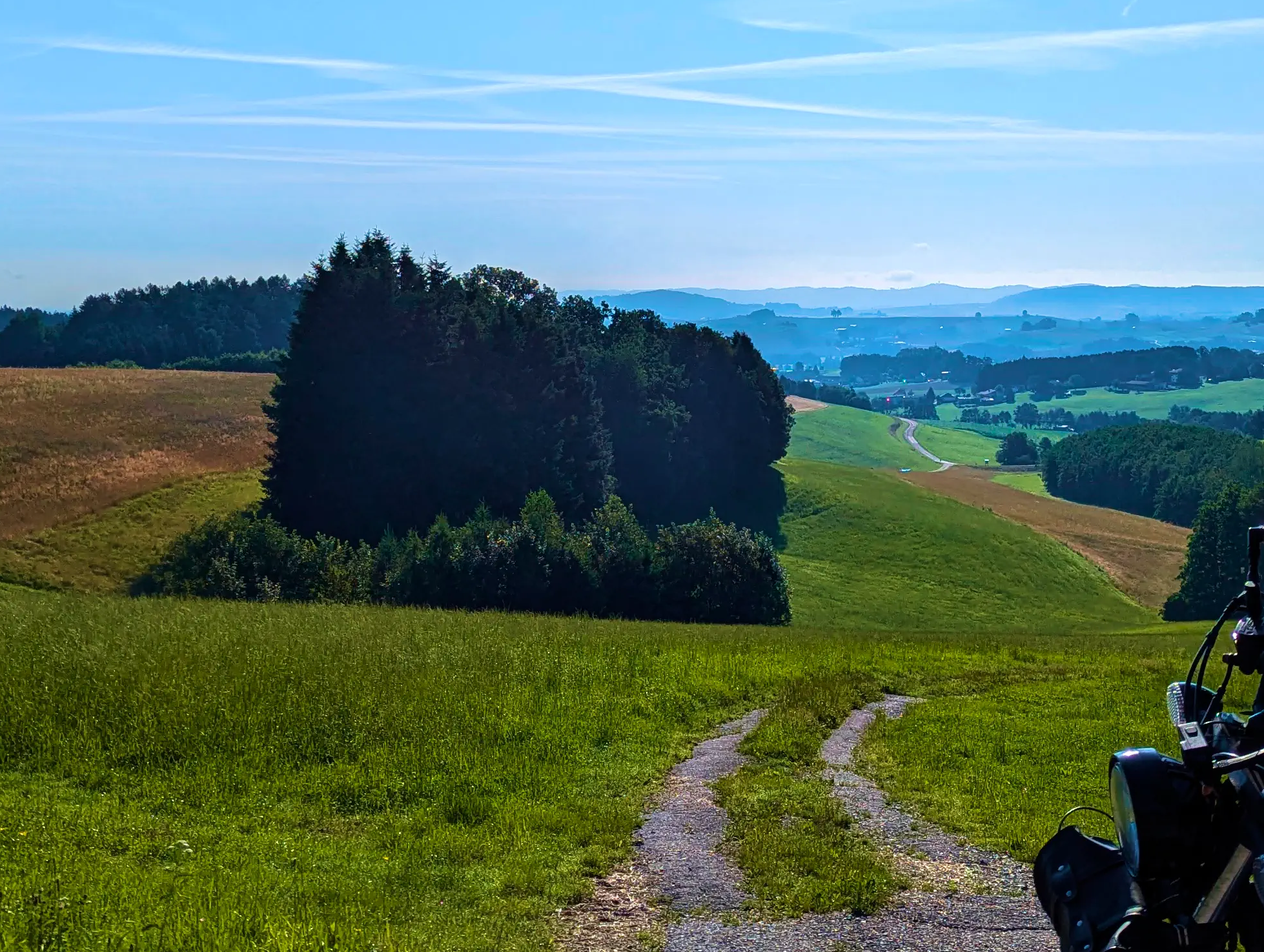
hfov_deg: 38.1
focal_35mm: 50
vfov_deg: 28.9
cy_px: 289
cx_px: 649
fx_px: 1829
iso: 37
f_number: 1.85
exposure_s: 1/9434
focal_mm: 6.81
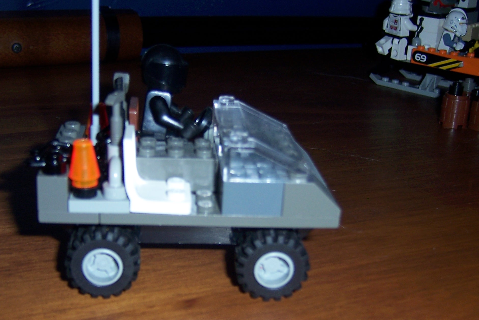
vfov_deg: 26.4
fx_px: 679
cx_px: 214
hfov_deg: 38.8
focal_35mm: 51
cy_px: 205
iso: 80
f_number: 2.8
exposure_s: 1/60
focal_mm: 6.2
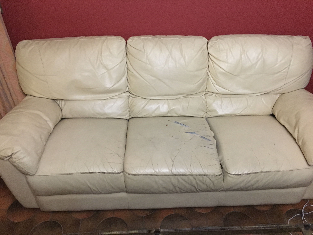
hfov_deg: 61.7
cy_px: 118
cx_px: 156
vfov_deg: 48.2
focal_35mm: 29
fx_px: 262
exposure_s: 1/17
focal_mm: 4.15
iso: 400
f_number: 2.2
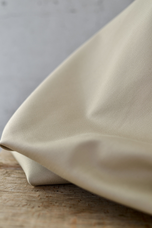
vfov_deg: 37.9
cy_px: 114
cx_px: 76
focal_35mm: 52
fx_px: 332
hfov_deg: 25.8
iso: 100
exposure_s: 1/250
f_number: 3.5
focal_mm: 35
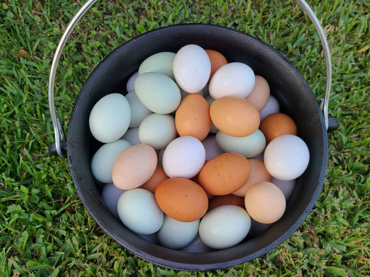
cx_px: 185
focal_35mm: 26
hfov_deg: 67.3
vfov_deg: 53.1
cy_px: 138
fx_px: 278
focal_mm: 5.4
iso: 40
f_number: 1.8
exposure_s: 1/269
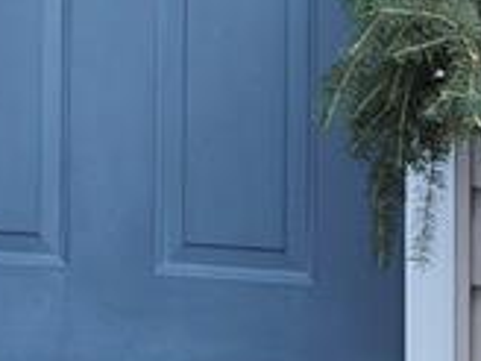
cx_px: 3
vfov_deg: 10.1
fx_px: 2001
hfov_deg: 13.5
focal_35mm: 144
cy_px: -120
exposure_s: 1/180
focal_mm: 5.54
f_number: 1.8
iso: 80
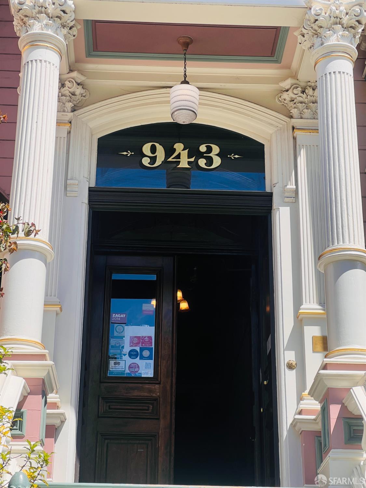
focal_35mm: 77
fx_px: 1086
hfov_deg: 19.1
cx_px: 183
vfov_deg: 25.3
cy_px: 244
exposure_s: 1/485
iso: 32
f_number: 2.8
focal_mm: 9
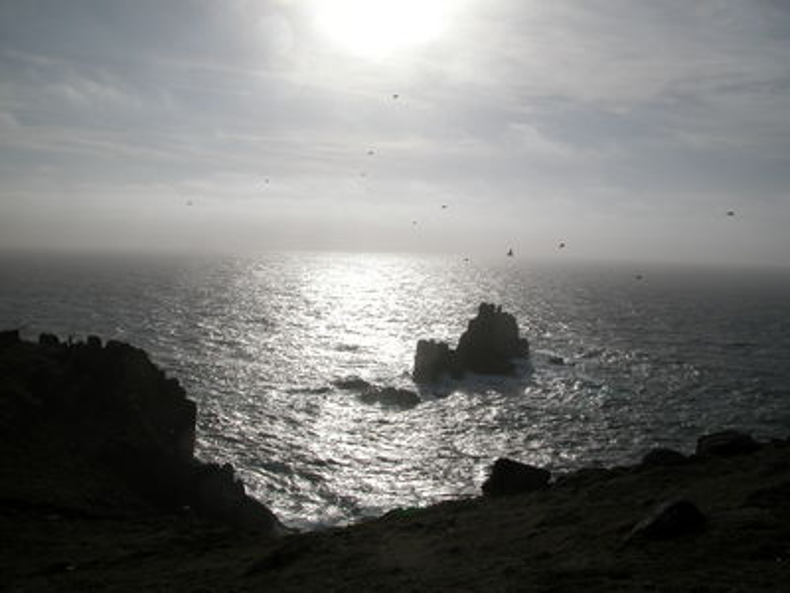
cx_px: 395
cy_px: 296
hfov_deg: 52.6
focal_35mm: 35
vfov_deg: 40.7
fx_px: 799
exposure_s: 1/2193
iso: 100
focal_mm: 8.9
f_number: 8
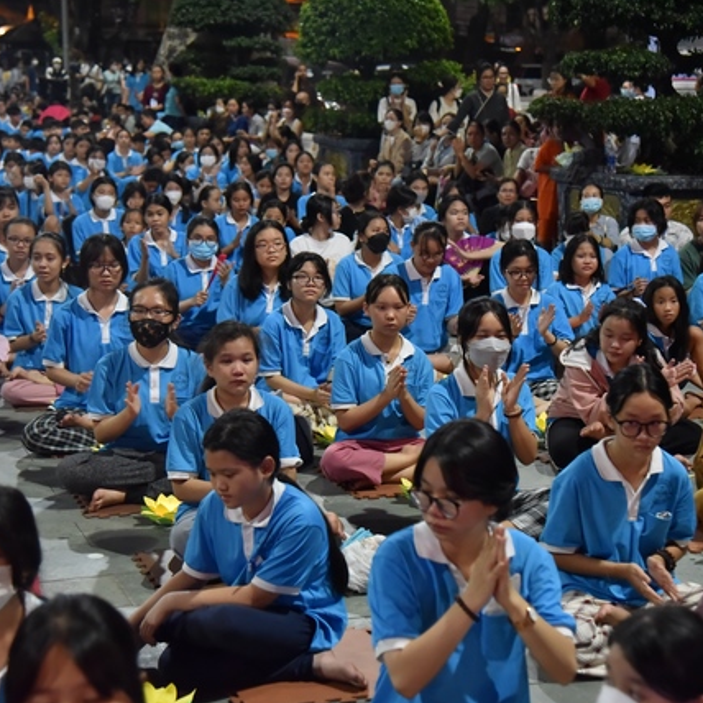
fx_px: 1631
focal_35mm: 71
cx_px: 386
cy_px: 352
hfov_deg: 24.3
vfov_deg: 24.3
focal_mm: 55
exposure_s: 1/100
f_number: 4
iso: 3200
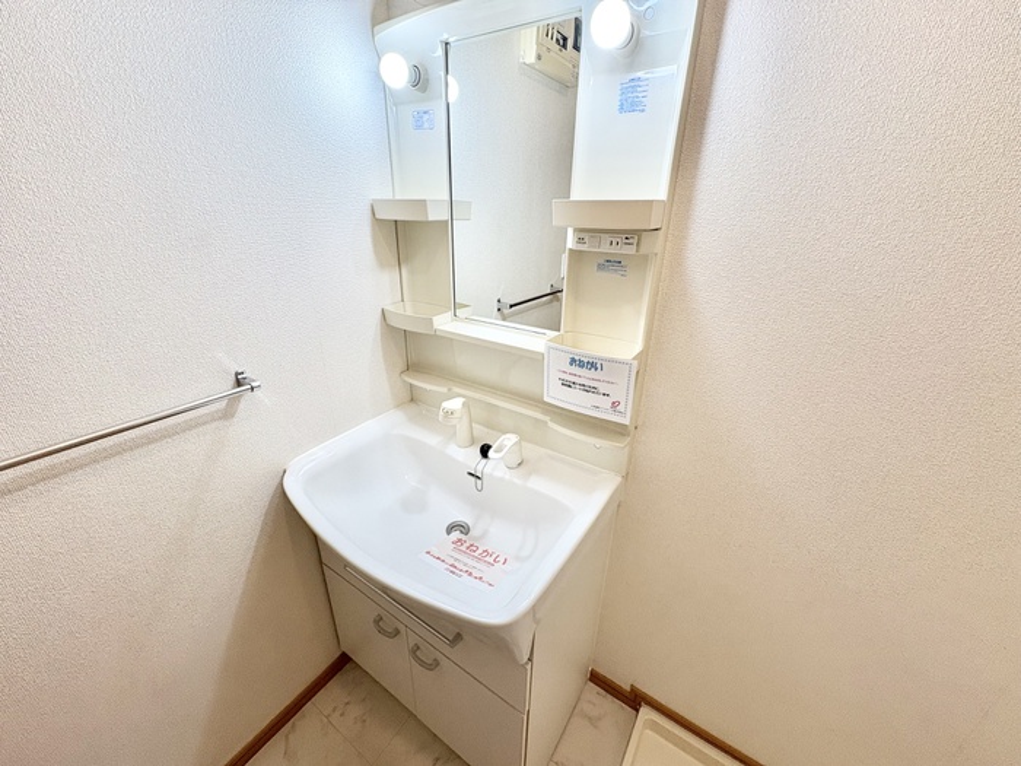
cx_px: 510
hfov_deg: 102.1
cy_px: 383
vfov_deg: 85.7
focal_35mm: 14
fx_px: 413
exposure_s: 1/120
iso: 125
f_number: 2.2
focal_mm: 2.22
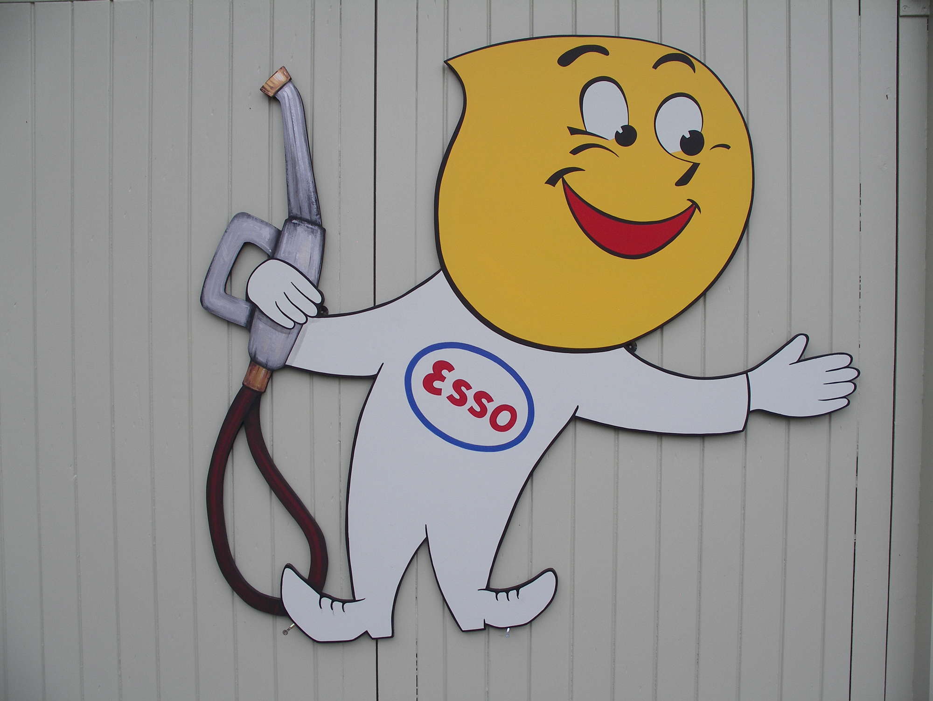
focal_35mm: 37
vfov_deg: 38.7
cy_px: 350
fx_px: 998
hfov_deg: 50.1
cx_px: 466
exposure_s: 1/250
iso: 80
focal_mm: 7.8
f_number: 4.2
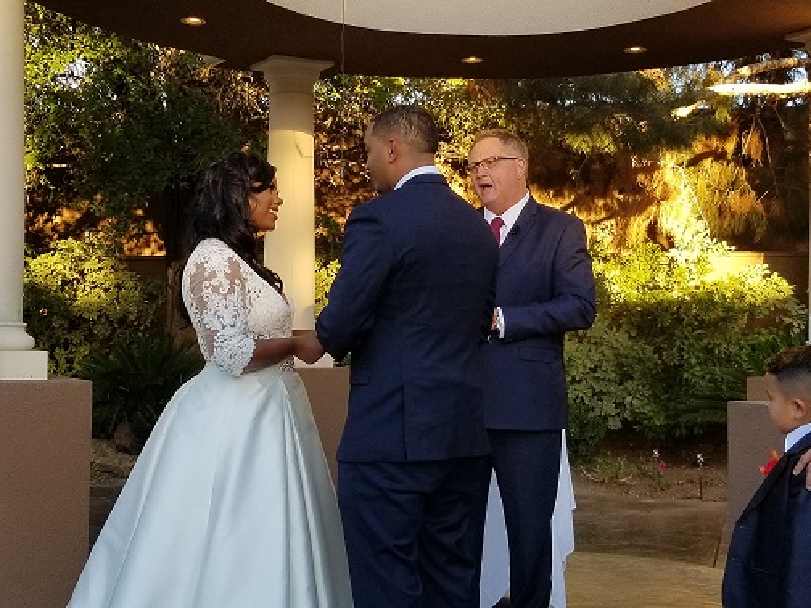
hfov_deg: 67.3
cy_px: 304
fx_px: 609
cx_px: 406
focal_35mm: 26
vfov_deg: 53.1
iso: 50
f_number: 1.7
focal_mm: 4.25
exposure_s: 1/279
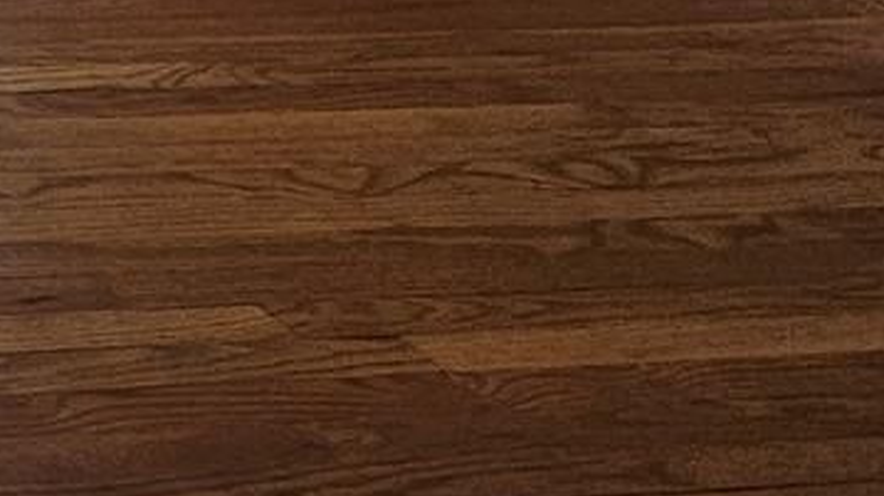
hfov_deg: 13.3
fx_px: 1898
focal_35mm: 81
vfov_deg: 12.8
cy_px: -523
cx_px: -1484
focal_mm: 2.2
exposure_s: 1/60
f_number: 2.2
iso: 50
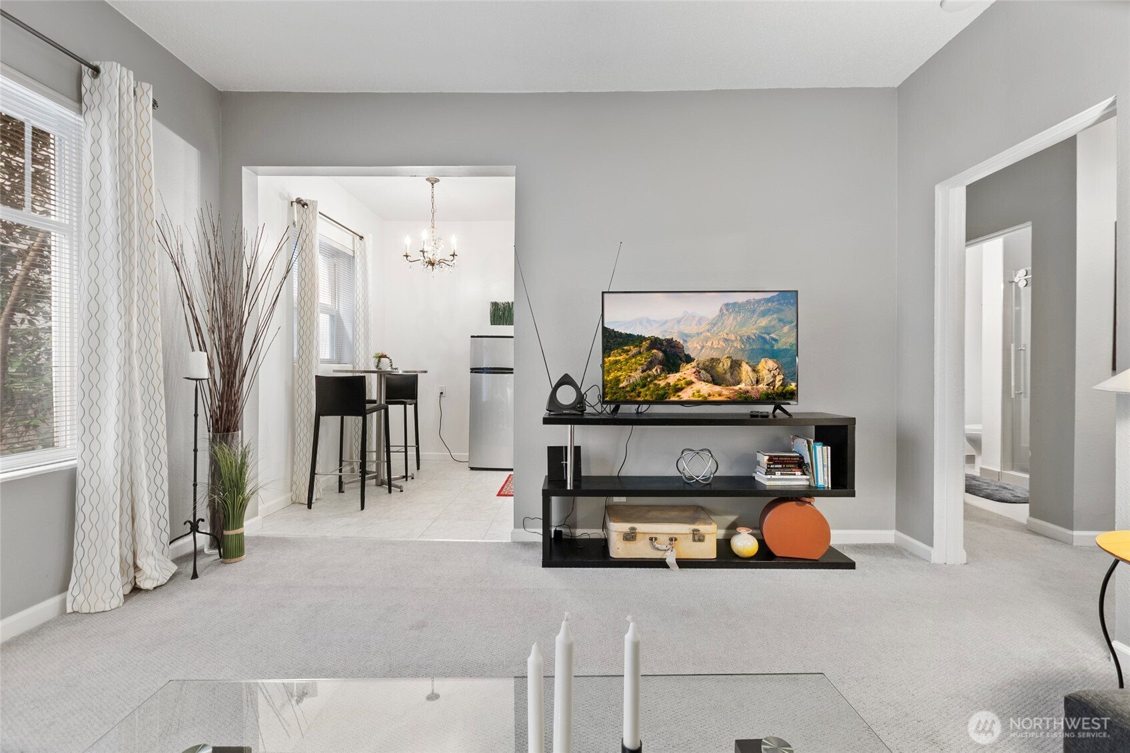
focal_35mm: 15
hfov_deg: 100.4
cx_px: 565
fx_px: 471
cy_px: 376
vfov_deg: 77.3
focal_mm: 10
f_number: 8
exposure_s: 3
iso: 100
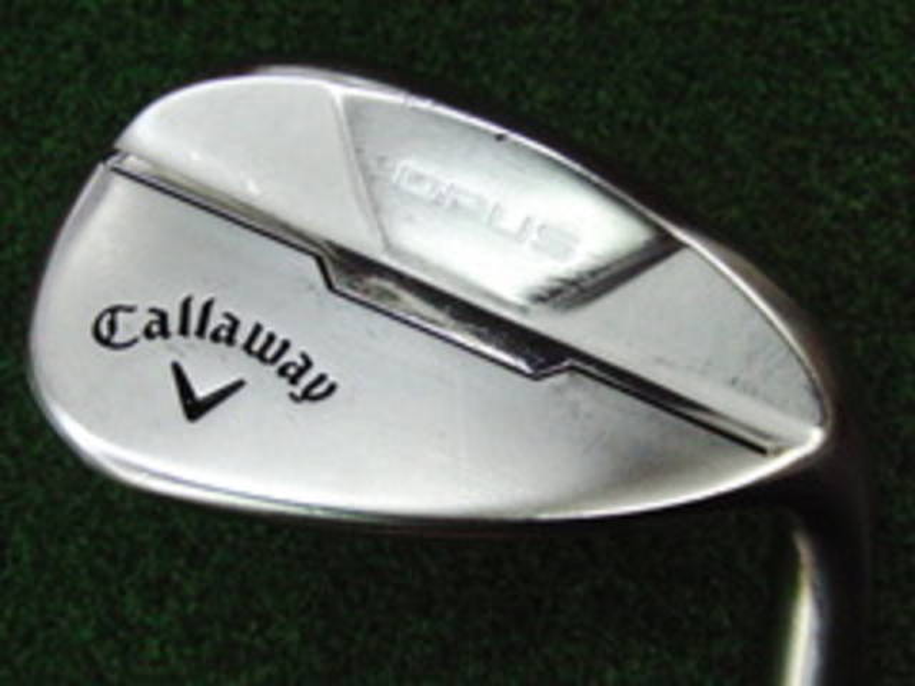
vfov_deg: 38.7
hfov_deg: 50.1
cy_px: 343
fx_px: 978
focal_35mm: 37
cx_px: 458
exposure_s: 1/800
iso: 3200
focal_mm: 6.42
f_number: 3.6
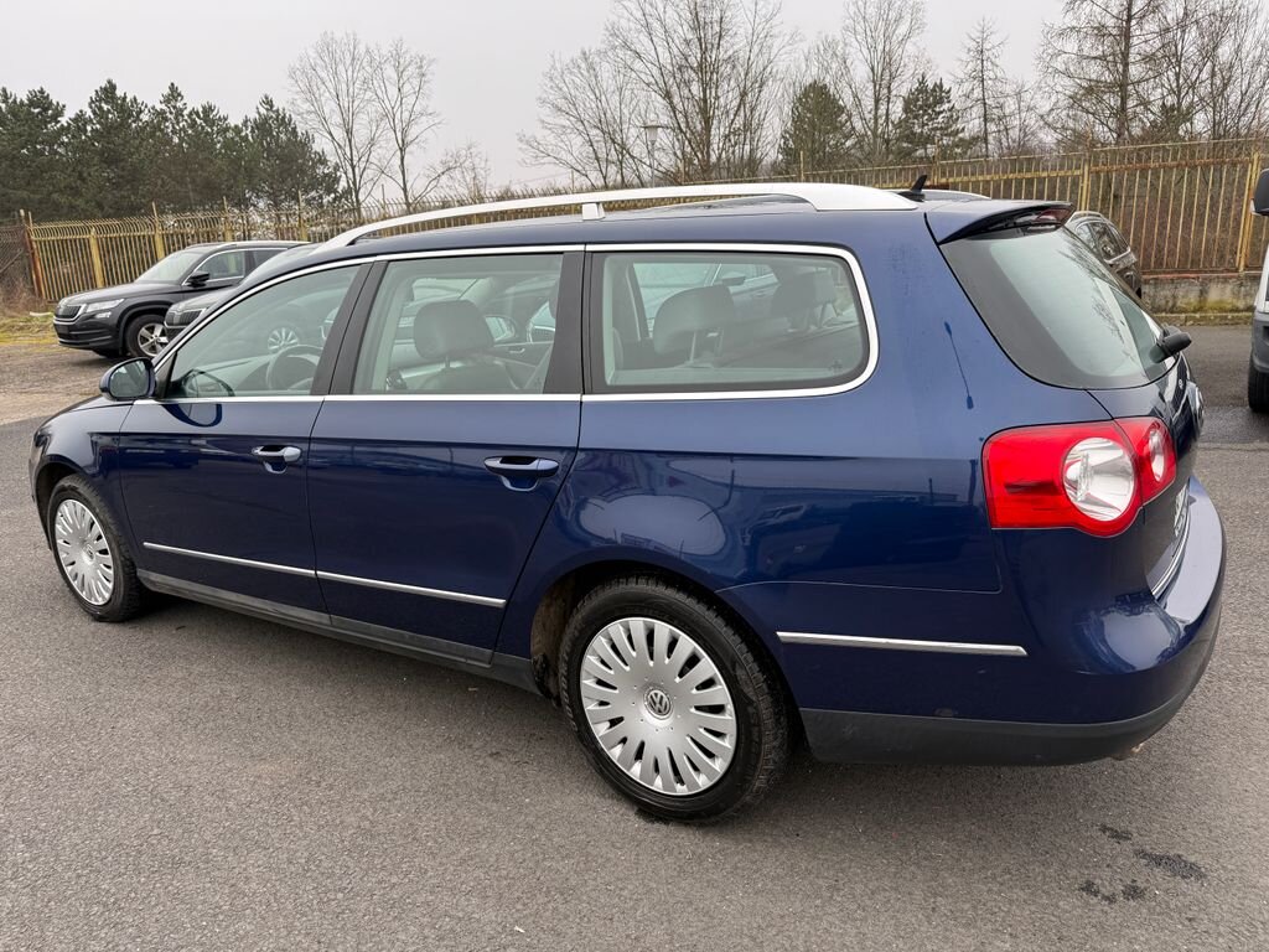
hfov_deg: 71.6
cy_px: 476
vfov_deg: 56.8
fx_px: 880
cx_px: 634
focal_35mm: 24
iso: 80
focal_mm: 6.76
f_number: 1.78
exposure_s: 1/788
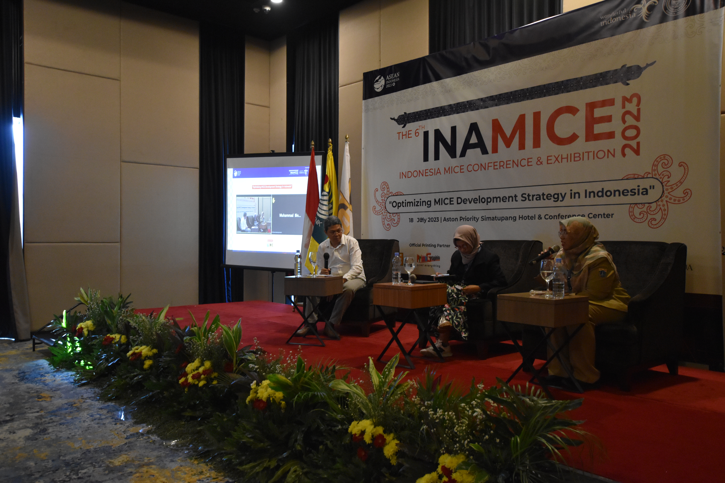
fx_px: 604
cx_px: 362
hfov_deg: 61.9
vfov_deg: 43.6
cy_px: 242
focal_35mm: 30
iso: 2200
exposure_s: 1/60
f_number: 3.5
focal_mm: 20
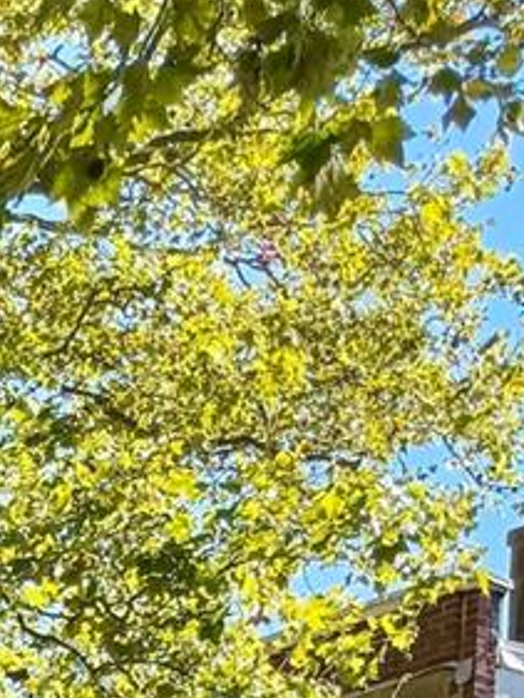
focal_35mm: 131
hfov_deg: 9.6
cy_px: 1692
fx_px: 2642
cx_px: -877
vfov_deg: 12.0
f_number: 1.78
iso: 100
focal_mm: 6.76
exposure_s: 1/1075
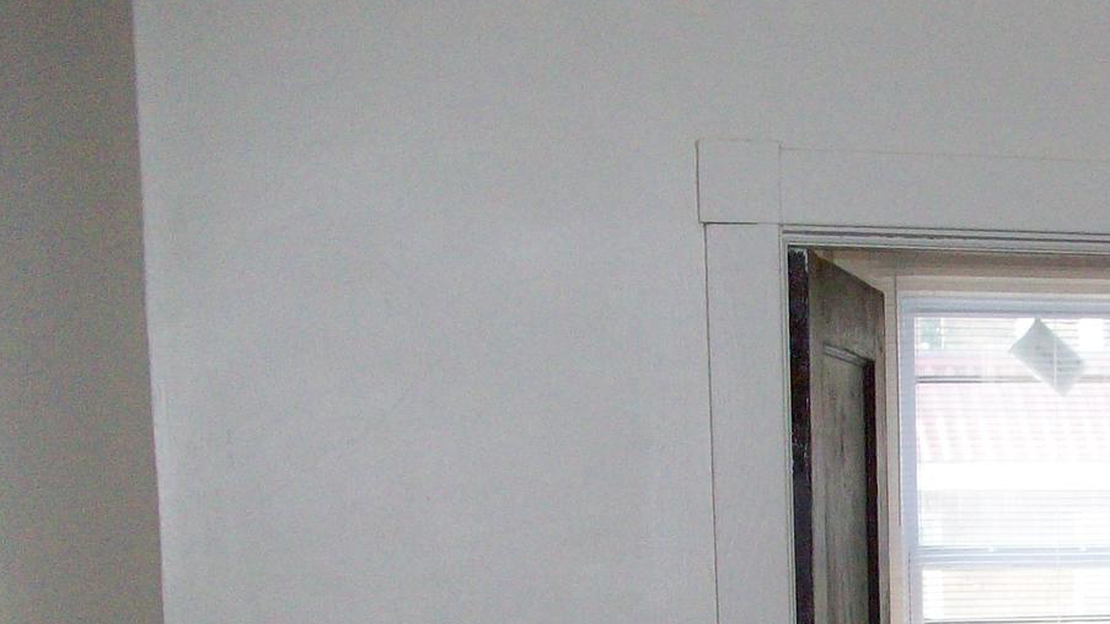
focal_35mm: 84
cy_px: 927
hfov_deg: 23.8
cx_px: 1210
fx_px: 2472
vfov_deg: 13.6
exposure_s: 1/60
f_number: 2.8
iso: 160
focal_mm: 5.7
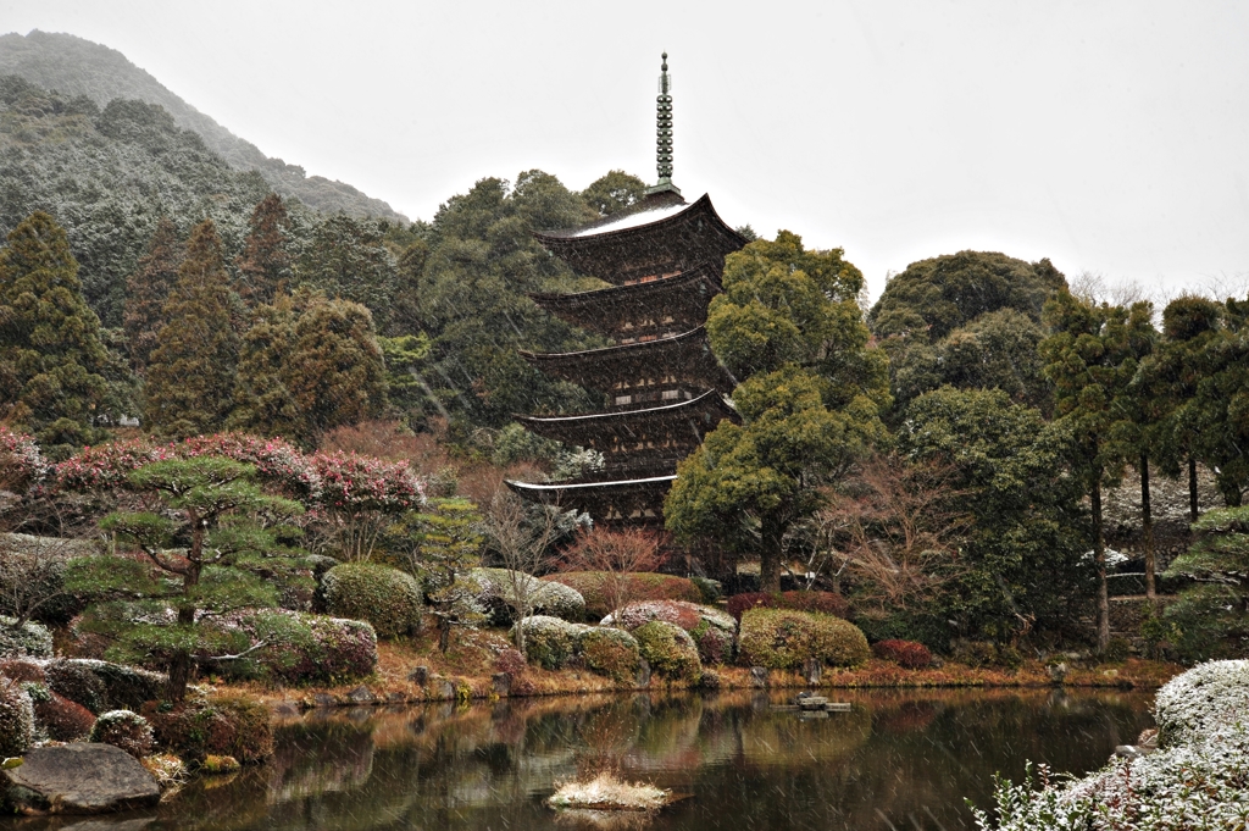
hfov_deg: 55.8
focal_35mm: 34
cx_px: 624
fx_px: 1179
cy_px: 416
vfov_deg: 38.8
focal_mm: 34
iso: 320
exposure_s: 1/25
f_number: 18
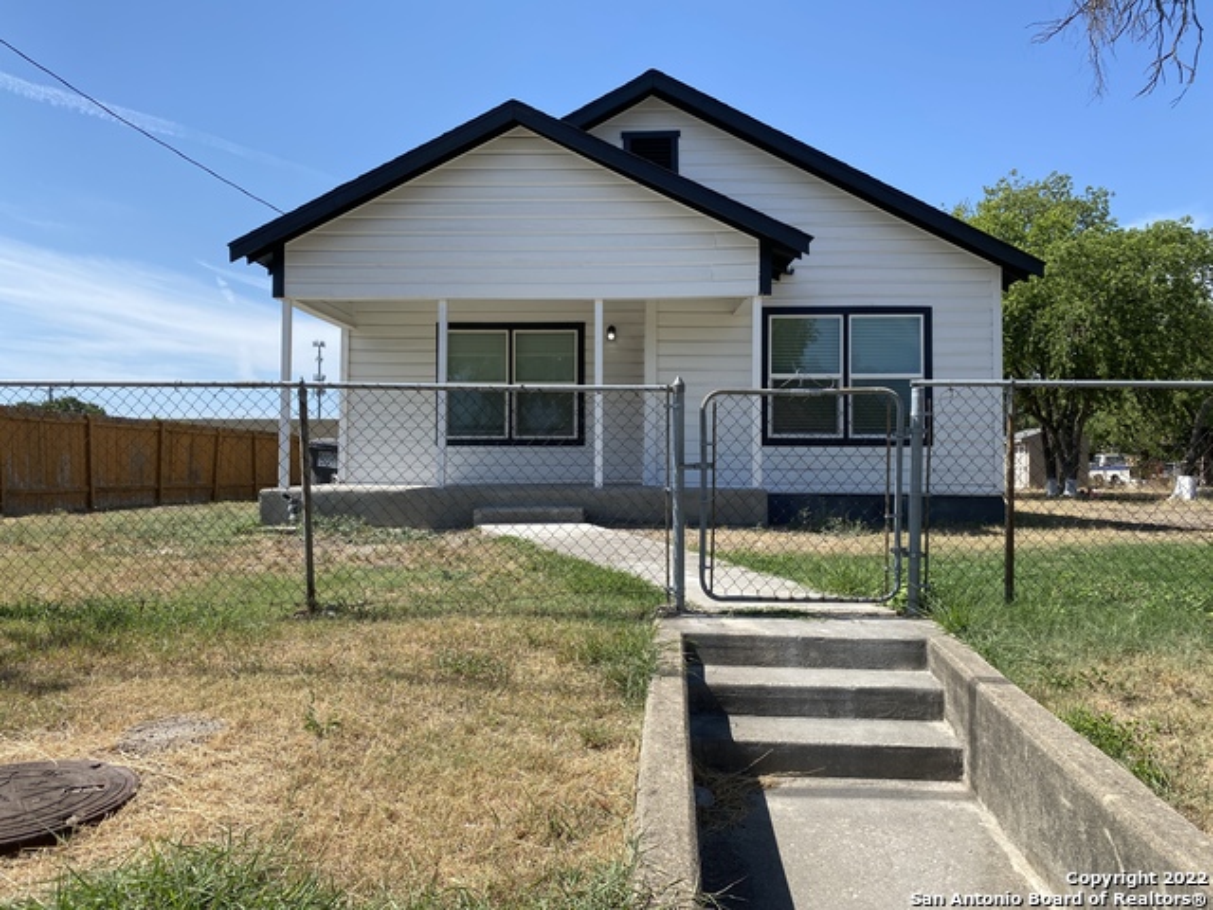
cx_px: 606
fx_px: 911
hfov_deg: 67.3
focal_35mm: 26
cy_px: 455
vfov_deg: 53.1
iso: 32
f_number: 1.8
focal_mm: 4.25
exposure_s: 1/2625
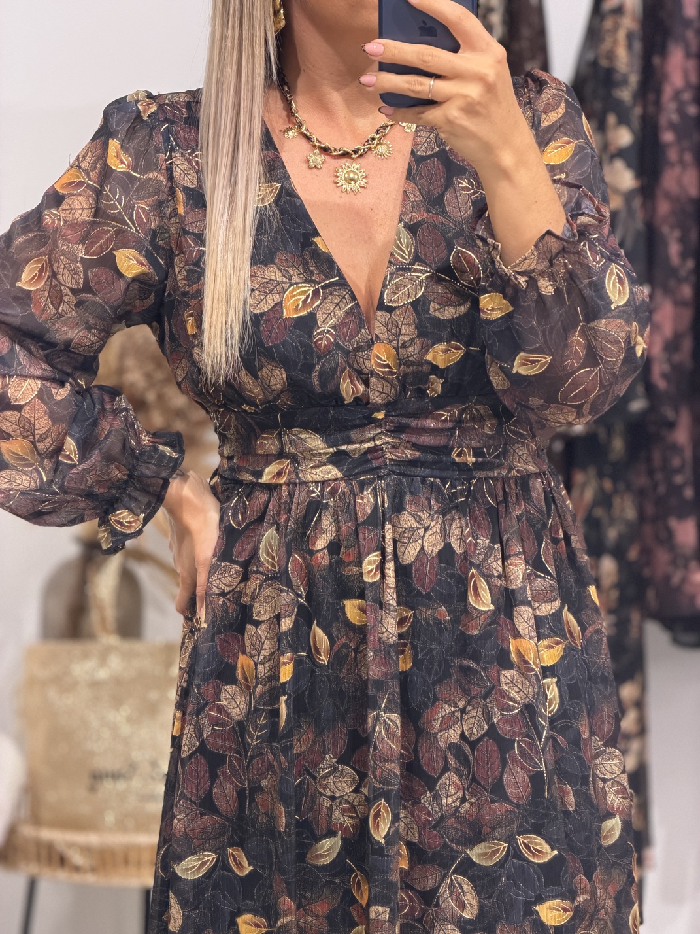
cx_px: 350
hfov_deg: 14.8
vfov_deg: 19.6
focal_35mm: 100
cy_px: 467
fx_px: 2696
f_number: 2.8
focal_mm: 16.89
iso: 400
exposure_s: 1/113
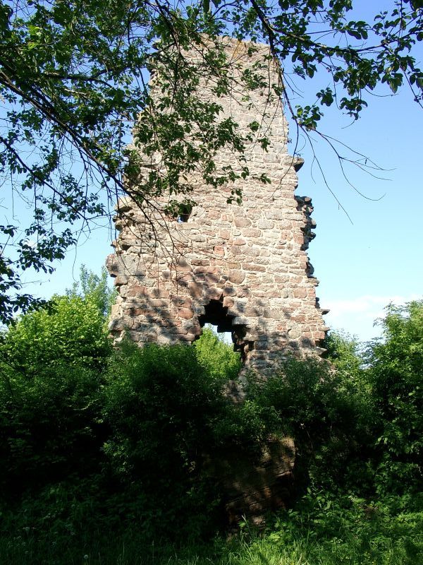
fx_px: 554
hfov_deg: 41.8
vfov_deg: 54.0
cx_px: 212
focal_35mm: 34
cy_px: 282
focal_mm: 7.13
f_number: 4
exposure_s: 1/325
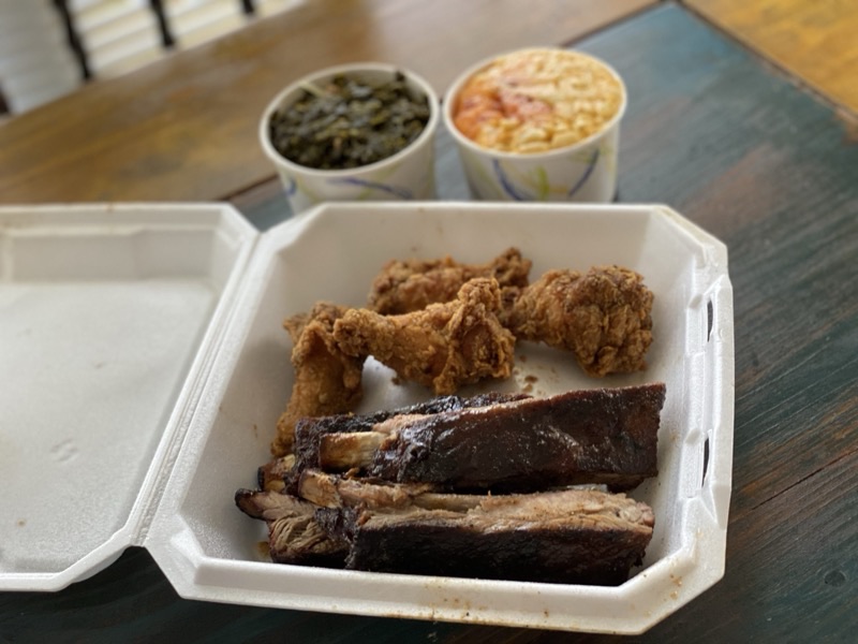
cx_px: 429
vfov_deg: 28.0
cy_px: 322
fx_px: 1289
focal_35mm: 52
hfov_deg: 36.8
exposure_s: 1/122
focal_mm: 6
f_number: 2
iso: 100
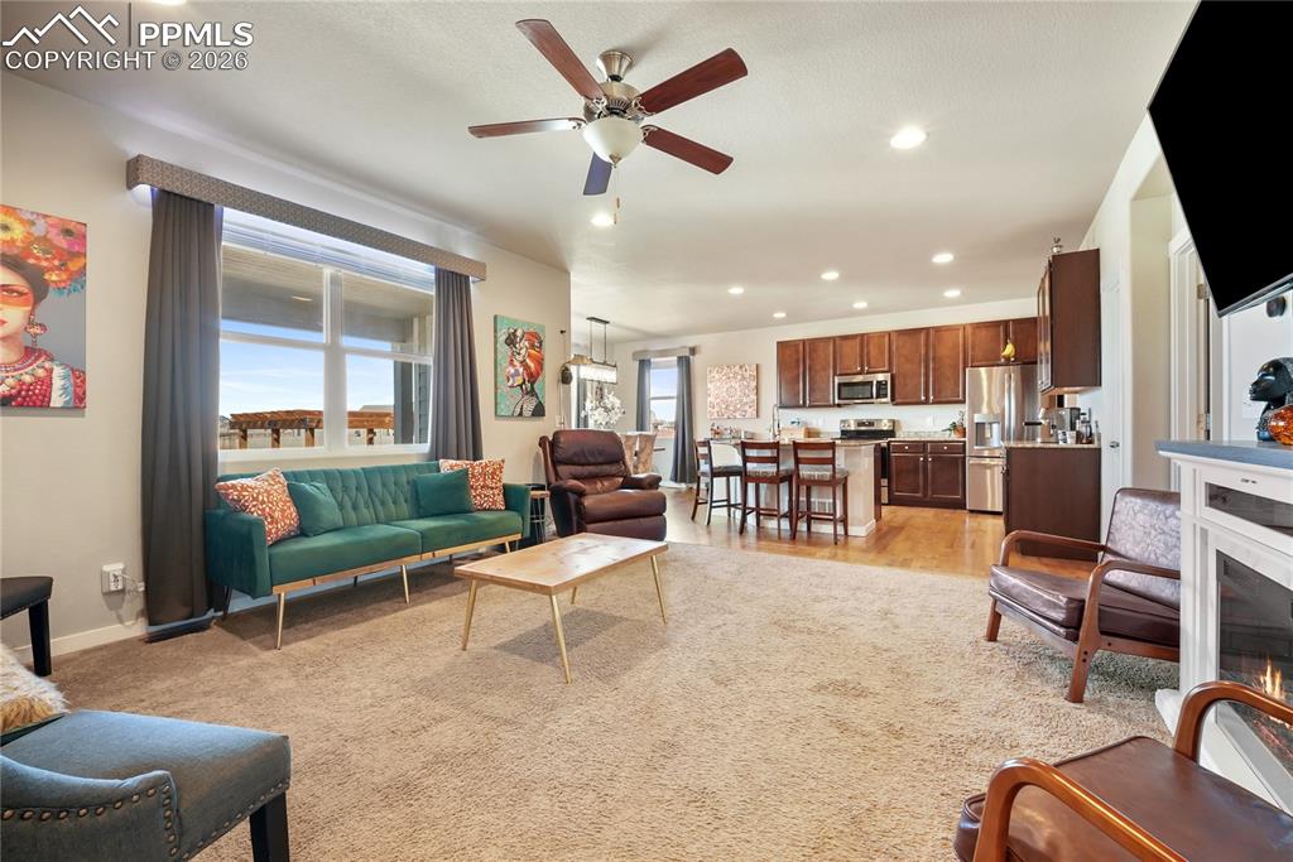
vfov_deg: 81.2
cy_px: 431
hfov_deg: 104.2
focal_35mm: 14
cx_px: 646
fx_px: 503
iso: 800
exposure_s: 1/1.67
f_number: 9
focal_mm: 14
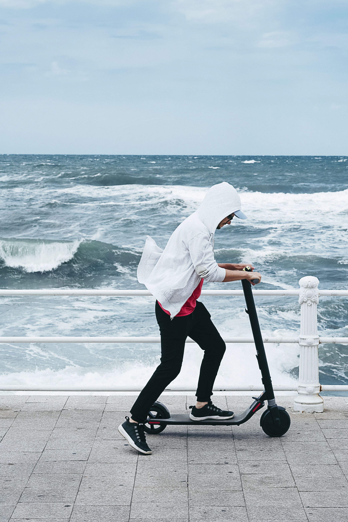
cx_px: 182
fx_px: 1203
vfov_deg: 24.5
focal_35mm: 83
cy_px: 261
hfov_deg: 16.5
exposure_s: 1/320
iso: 125
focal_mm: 55
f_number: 8
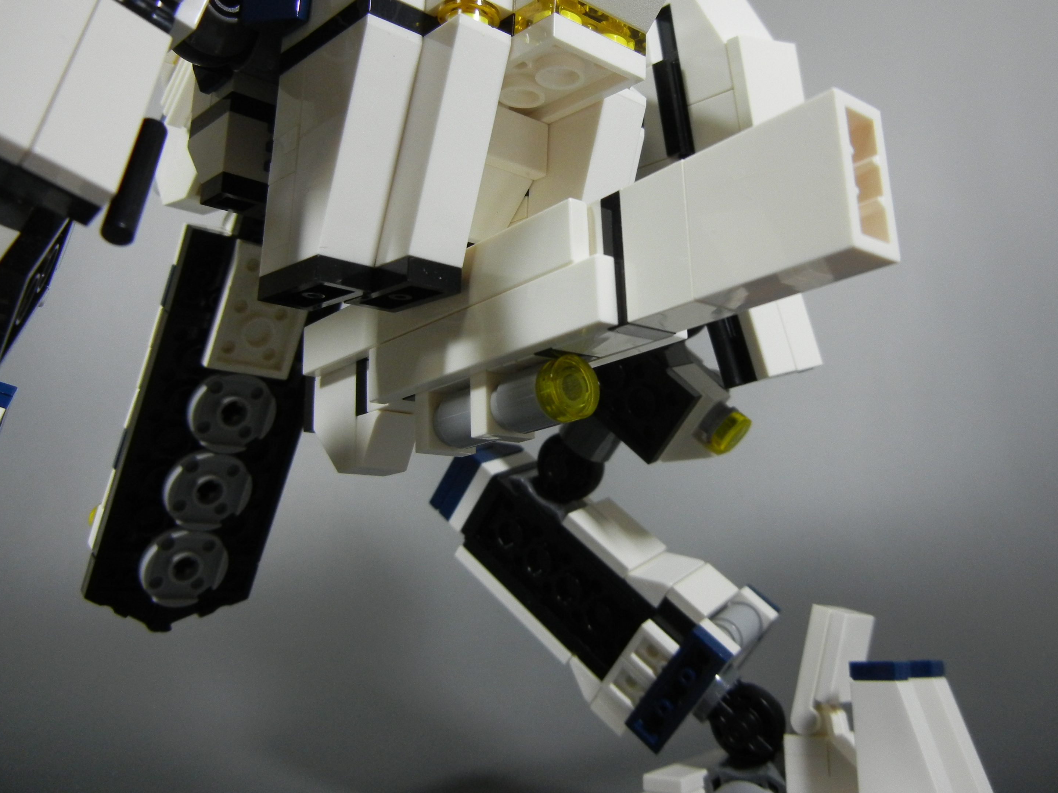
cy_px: 344
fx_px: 1039
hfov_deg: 53.9
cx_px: 579
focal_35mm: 34
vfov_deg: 41.7
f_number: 3.5
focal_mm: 5.4
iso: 400
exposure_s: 1/80.7
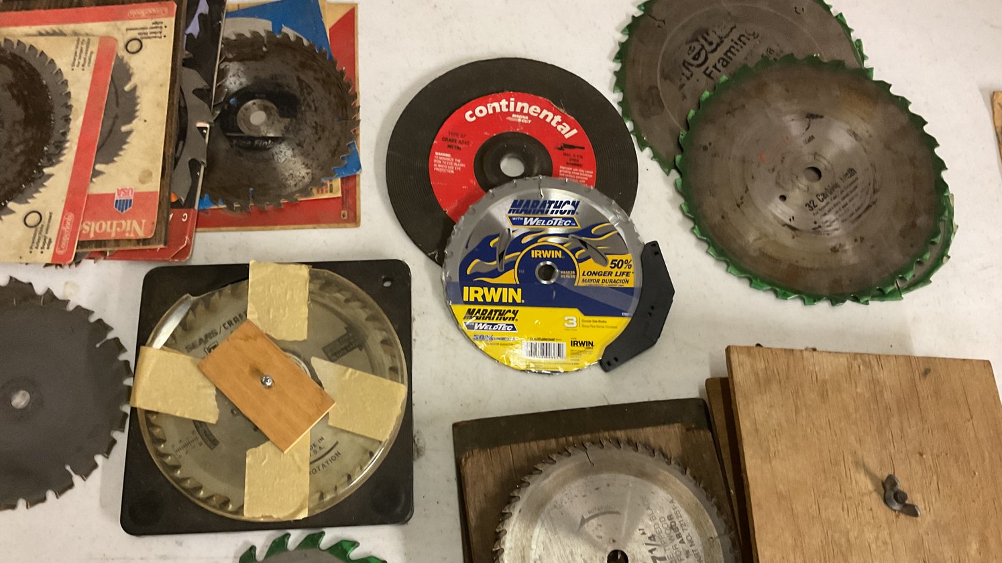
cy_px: 343
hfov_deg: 61.0
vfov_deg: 36.5
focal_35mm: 32
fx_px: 850
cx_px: 504
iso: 250
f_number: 1.8
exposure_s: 1/40
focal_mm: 3
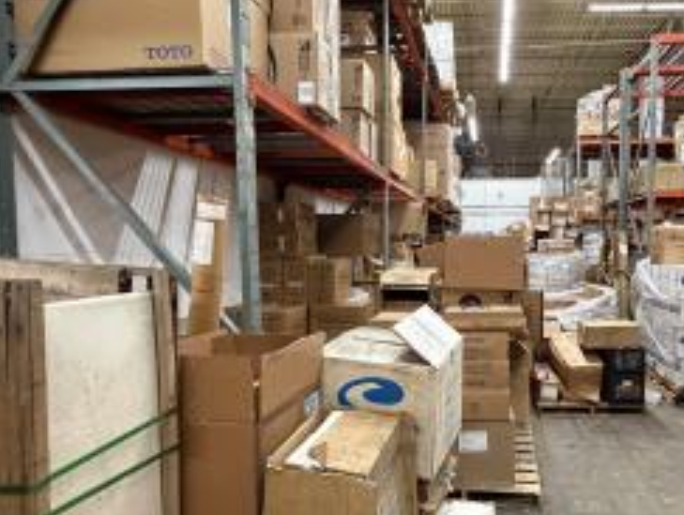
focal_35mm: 23
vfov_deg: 59.0
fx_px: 455
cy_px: 265
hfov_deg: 71.4
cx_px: 462
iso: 800
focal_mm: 2.22
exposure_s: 1/60
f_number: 2.2
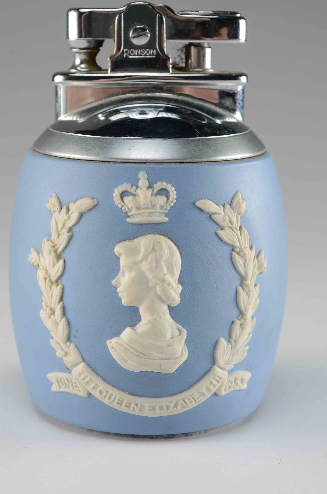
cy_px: 215
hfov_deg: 15.3
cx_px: 140
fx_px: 1218
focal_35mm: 89
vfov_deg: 22.9
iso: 100
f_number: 13
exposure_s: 1/80
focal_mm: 50
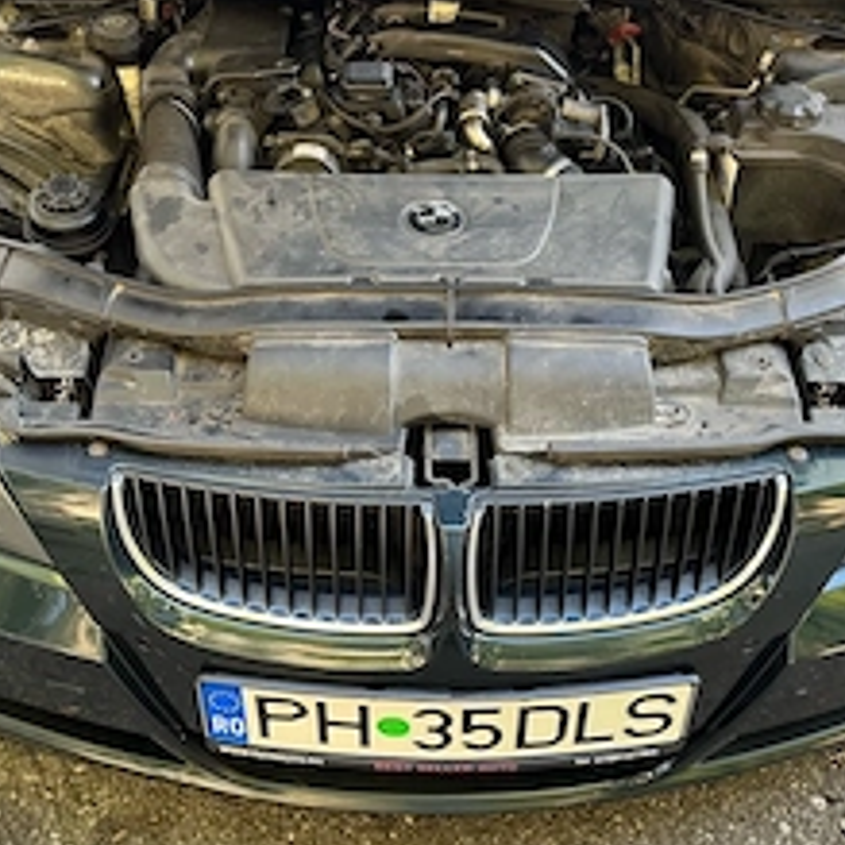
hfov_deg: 40.0
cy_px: 351
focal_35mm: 42
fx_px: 1160
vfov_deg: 39.9
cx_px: 455
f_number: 1.6
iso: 125
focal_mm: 5.1
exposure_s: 1/81
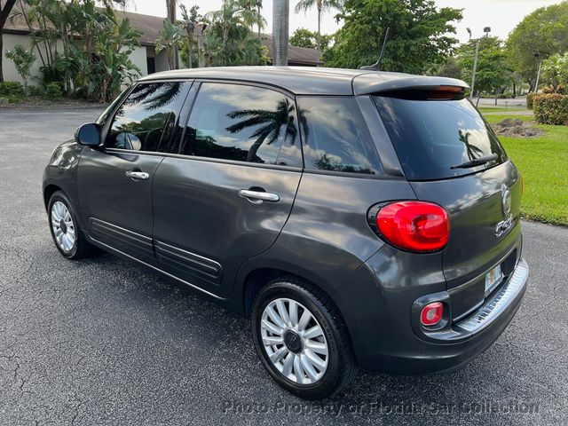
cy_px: 213
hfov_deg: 67.3
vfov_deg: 53.1
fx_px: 427
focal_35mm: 26
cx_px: 284
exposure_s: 1/446
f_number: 1.5
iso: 50
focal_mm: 5.7
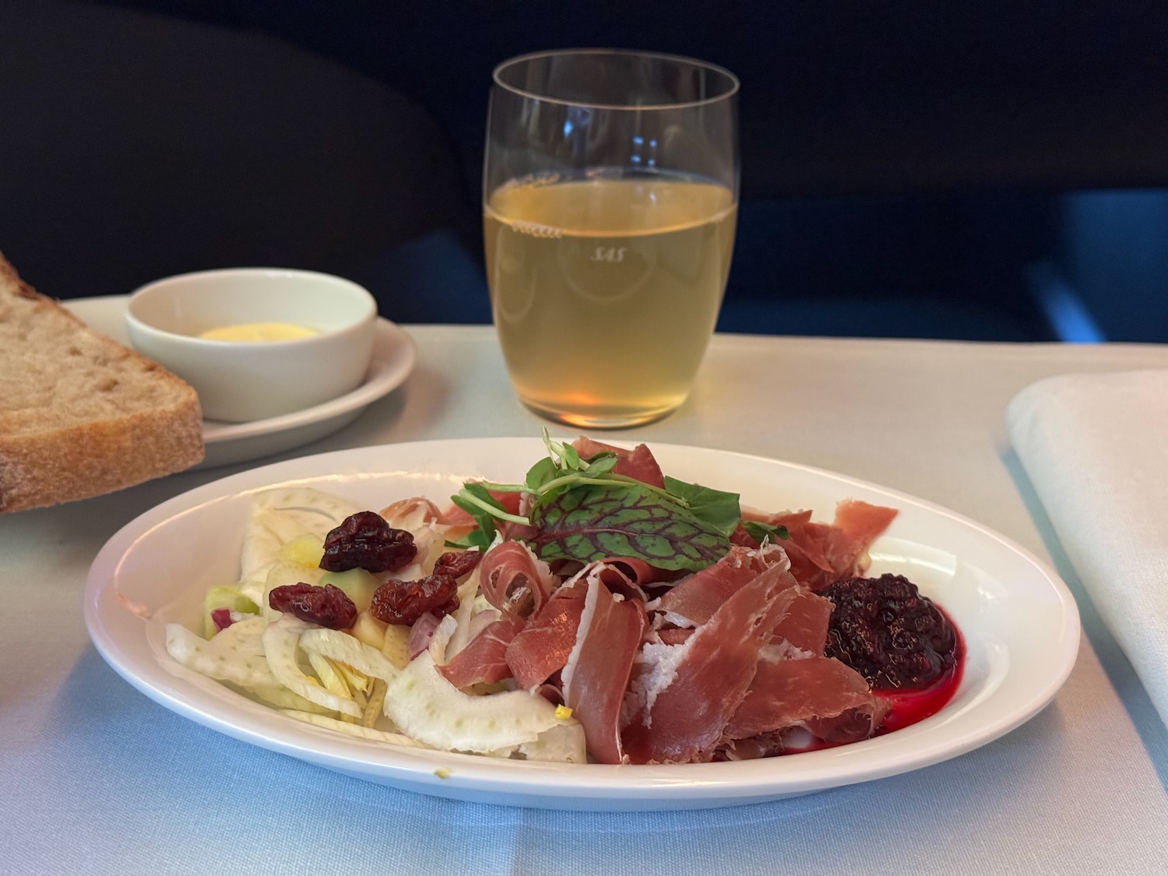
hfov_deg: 39.7
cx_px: 584
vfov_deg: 30.3
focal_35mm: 48
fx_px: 1620
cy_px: 438
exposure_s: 1/29
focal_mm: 6.76
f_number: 1.78
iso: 500
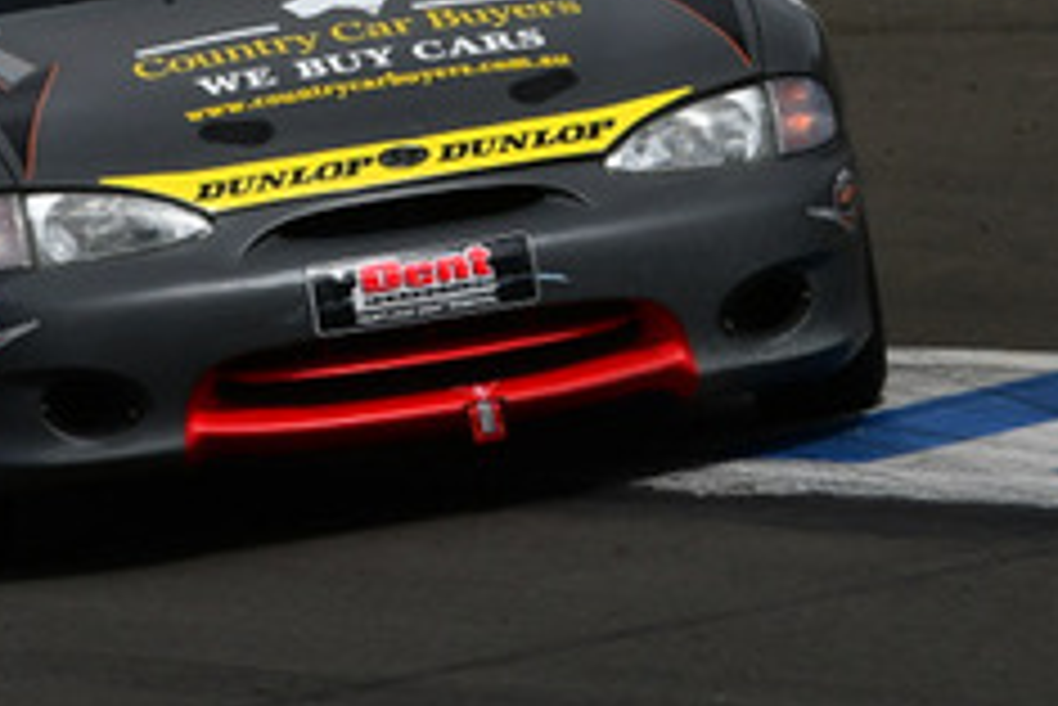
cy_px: -238
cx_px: 77
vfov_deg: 1.1
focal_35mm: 1278
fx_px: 37581
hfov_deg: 1.6
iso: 200
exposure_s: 1/500
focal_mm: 250
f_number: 11
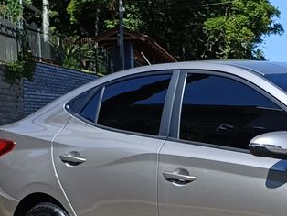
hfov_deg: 27.3
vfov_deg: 21.1
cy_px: 226
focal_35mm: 67
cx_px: 285
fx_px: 556
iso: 60
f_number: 1.5
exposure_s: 1/1145
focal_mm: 4.94
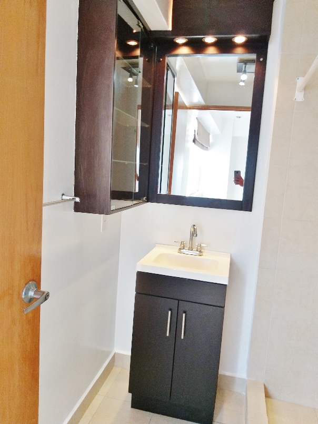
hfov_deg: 53.1
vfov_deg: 67.3
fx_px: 318
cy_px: 212
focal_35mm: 26
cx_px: 159
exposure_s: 1/60
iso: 50
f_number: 1.7
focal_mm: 3.93
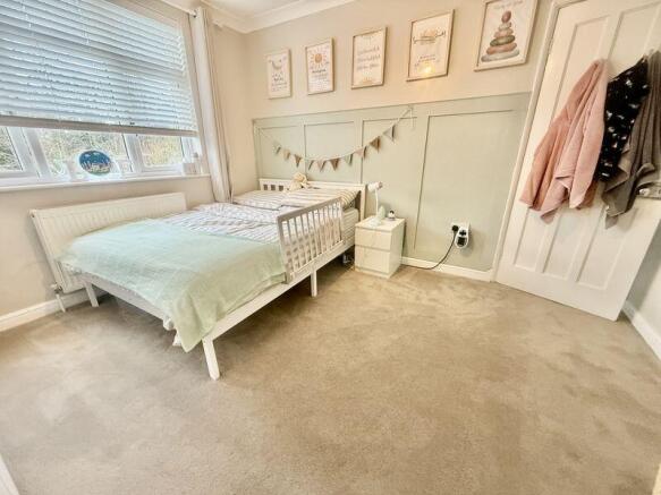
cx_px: 330
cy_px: 248
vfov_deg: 85.7
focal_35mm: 14
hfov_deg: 102.1
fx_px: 267
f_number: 2.2
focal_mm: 2.22
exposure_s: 1/50
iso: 250
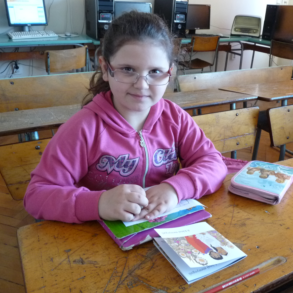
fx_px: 306
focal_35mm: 32
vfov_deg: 51.1
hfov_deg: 51.0
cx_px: 166
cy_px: 146
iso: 400
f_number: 2.8
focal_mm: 4.8
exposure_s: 1/25
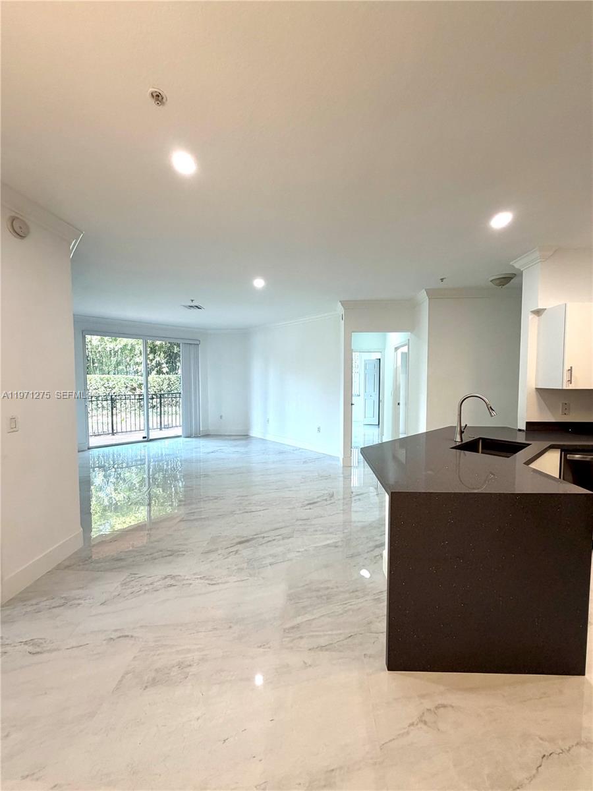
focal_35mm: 14
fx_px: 320
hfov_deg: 85.7
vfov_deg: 102.1
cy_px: 396
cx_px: 296
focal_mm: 2.22
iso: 200
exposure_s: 1/120
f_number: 2.2
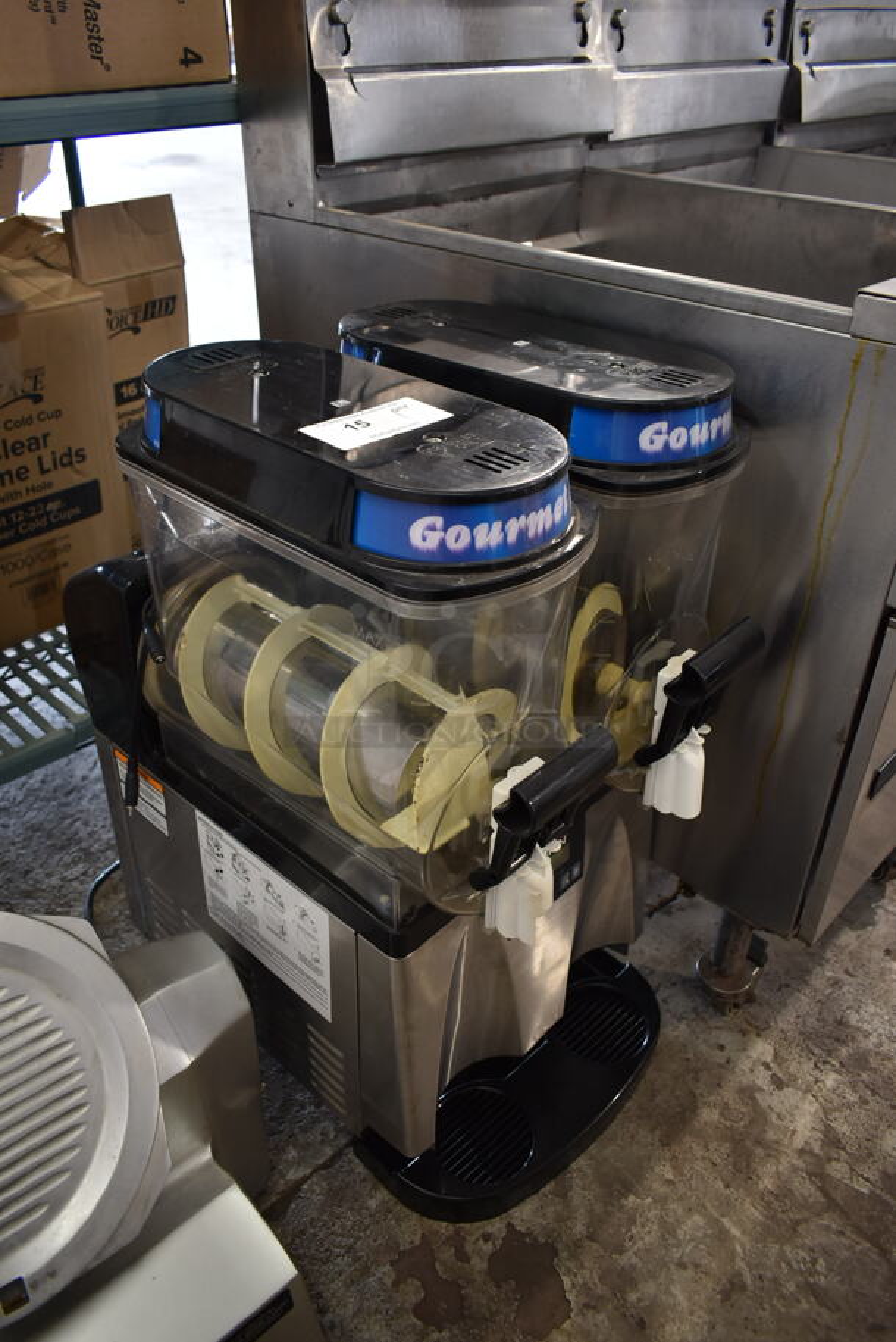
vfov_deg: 67.3
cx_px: 448
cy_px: 671
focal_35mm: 27
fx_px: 1006
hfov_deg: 48.0
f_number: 3.5
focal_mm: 18
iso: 560
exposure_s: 1/30
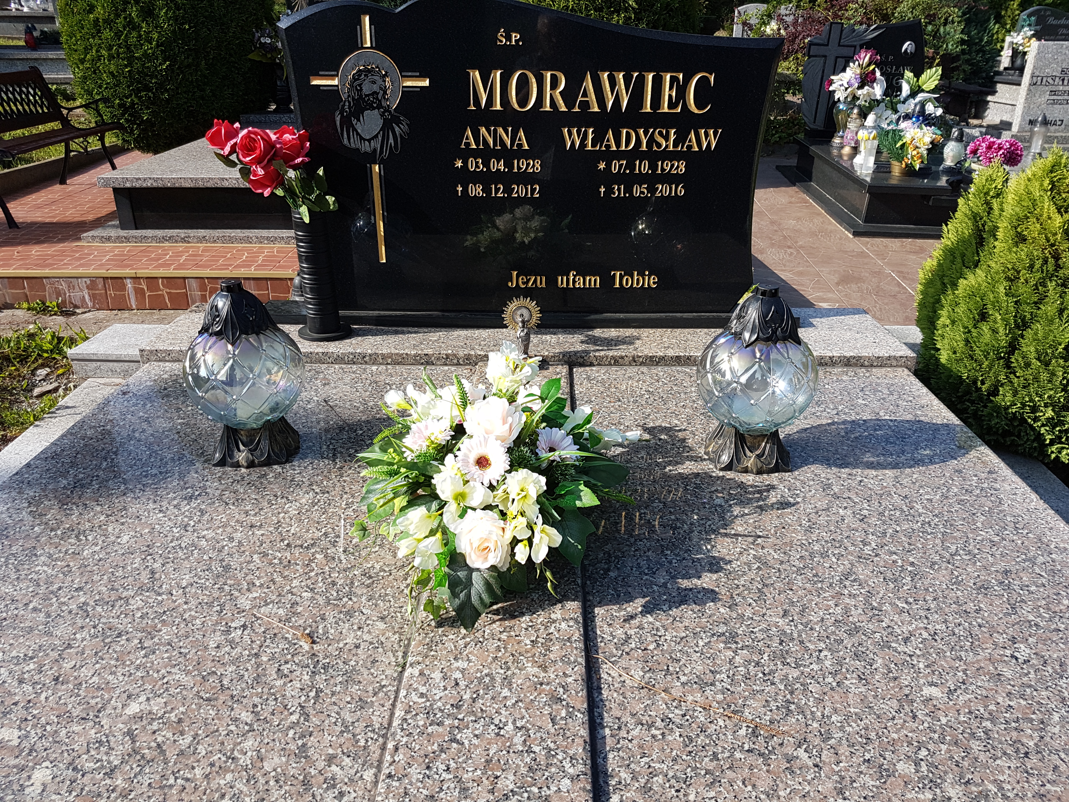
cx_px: 534
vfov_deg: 53.1
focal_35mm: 26
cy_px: 401
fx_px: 803
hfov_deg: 67.3
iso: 40
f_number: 1.7
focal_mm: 4.2
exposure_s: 1/1292
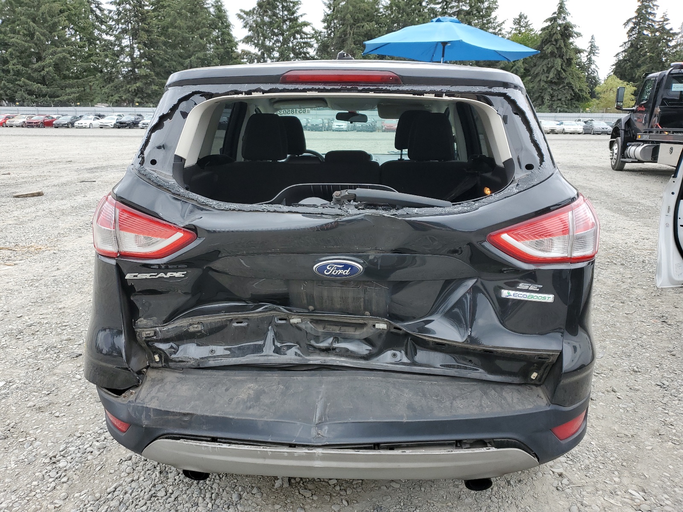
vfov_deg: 53.1
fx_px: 513
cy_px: 256
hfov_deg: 67.3
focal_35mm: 26
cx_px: 342
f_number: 1.5
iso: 50
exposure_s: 1/500
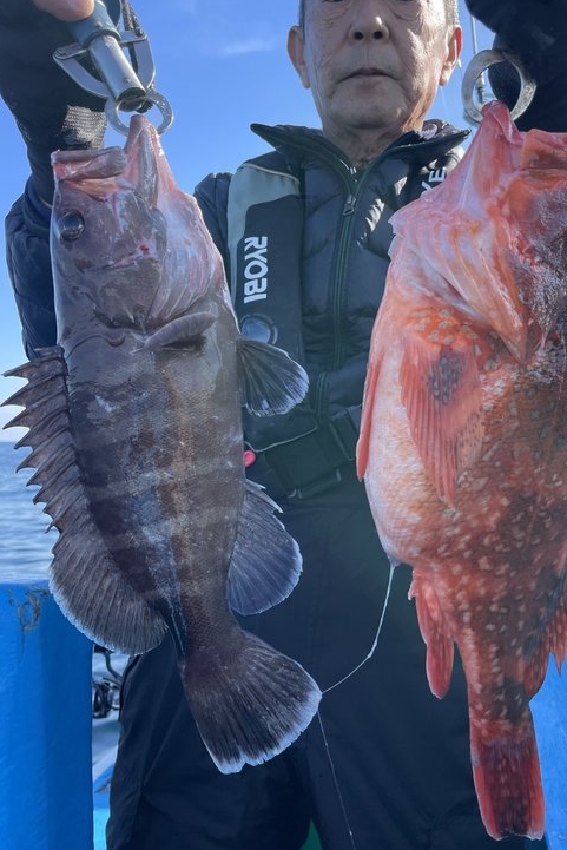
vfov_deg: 58.7
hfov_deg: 41.0
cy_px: 422
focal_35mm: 32
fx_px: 756
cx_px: 331
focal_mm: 4.2
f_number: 1.6
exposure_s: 1/903
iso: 32
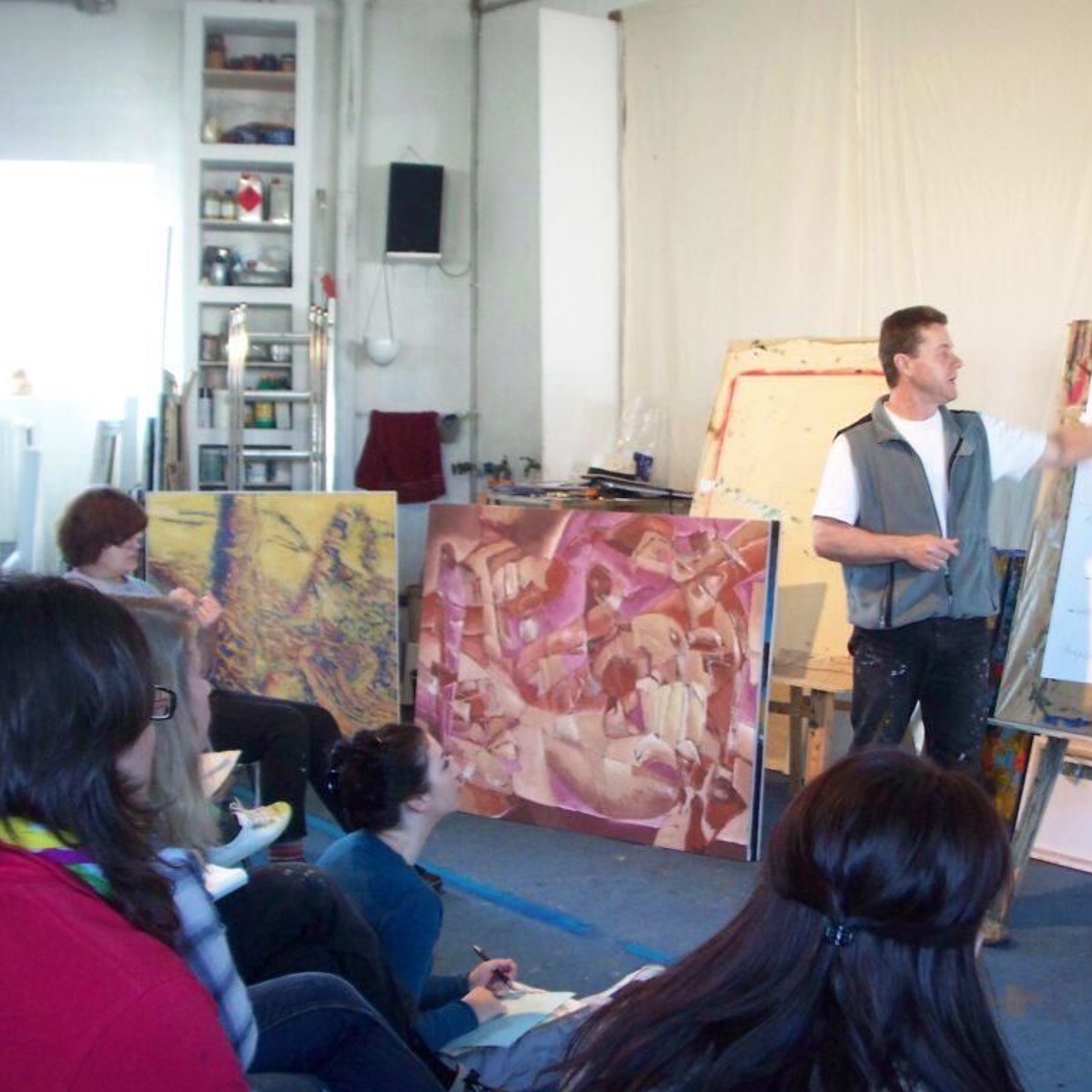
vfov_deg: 37.6
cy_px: 546
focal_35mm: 45
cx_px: 672
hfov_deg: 37.4
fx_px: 1606
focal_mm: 6.3
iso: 200
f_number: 3.9
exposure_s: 1/15
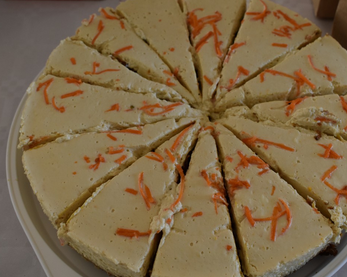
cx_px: 210
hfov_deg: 36.7
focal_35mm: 51
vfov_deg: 29.9
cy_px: 141
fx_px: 520
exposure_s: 1/60
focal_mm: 25
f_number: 5.6
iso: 560
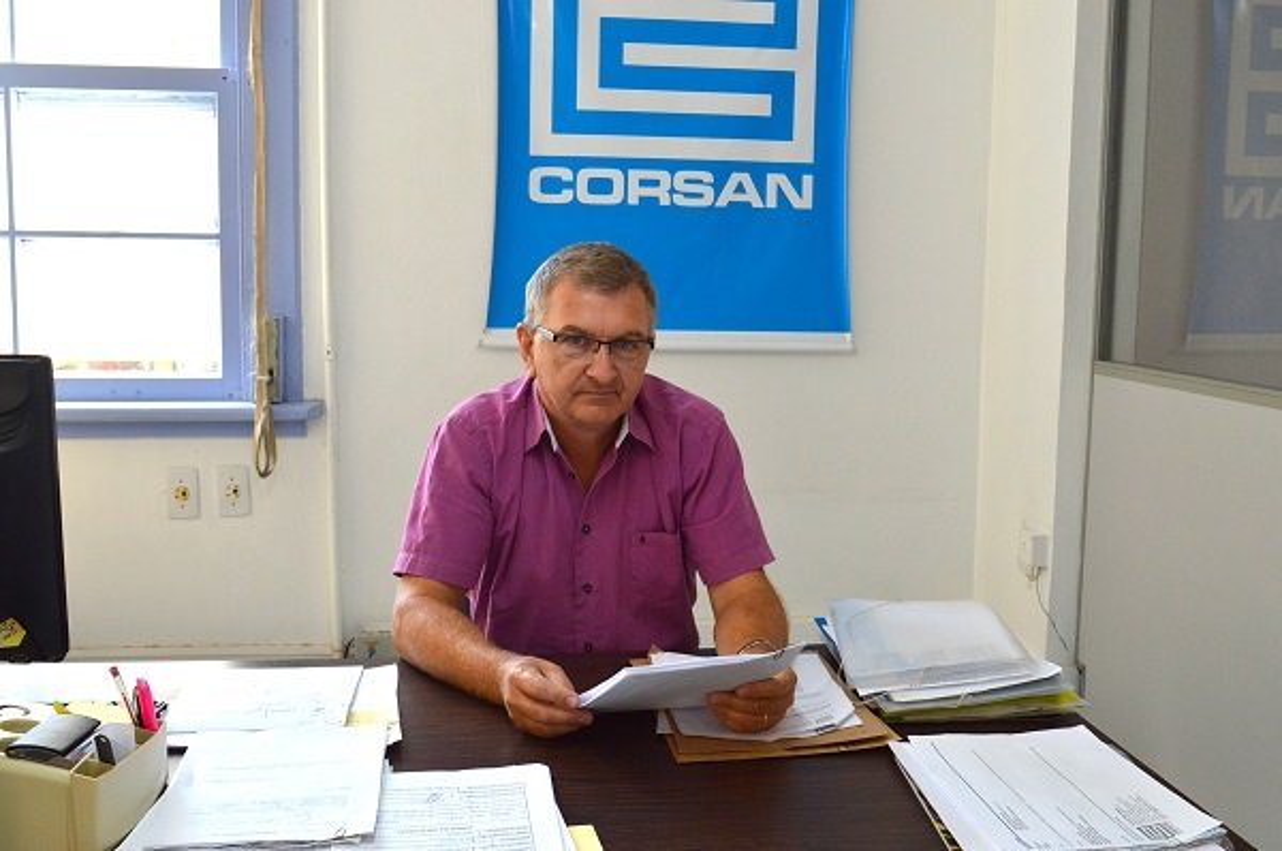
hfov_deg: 51.4
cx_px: 641
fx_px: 1333
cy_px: 426
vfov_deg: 35.4
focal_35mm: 38
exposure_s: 1/125
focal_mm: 25
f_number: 9
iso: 800
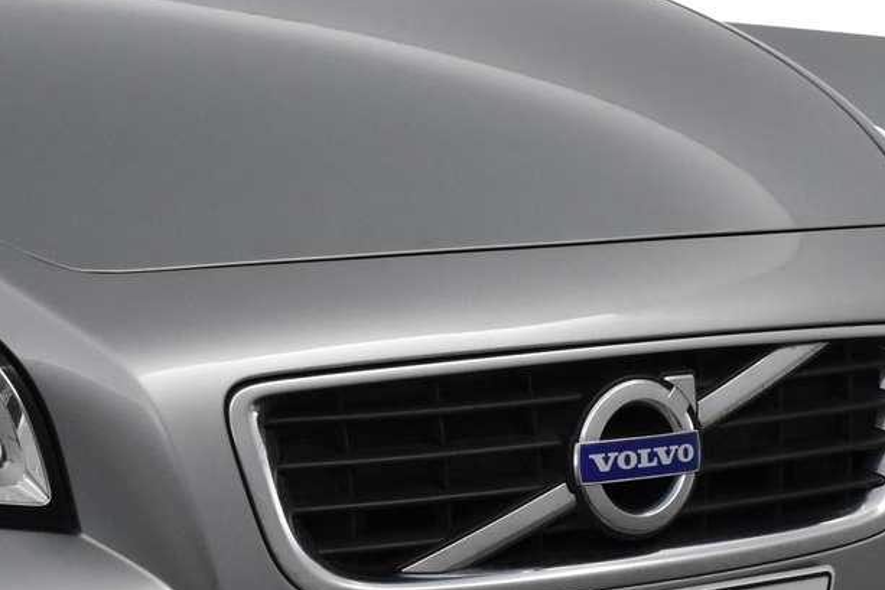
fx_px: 2533
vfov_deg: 13.2
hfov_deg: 19.5
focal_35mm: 103
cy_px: 509
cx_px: 118
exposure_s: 1/200
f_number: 7.1
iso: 3200
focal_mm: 26
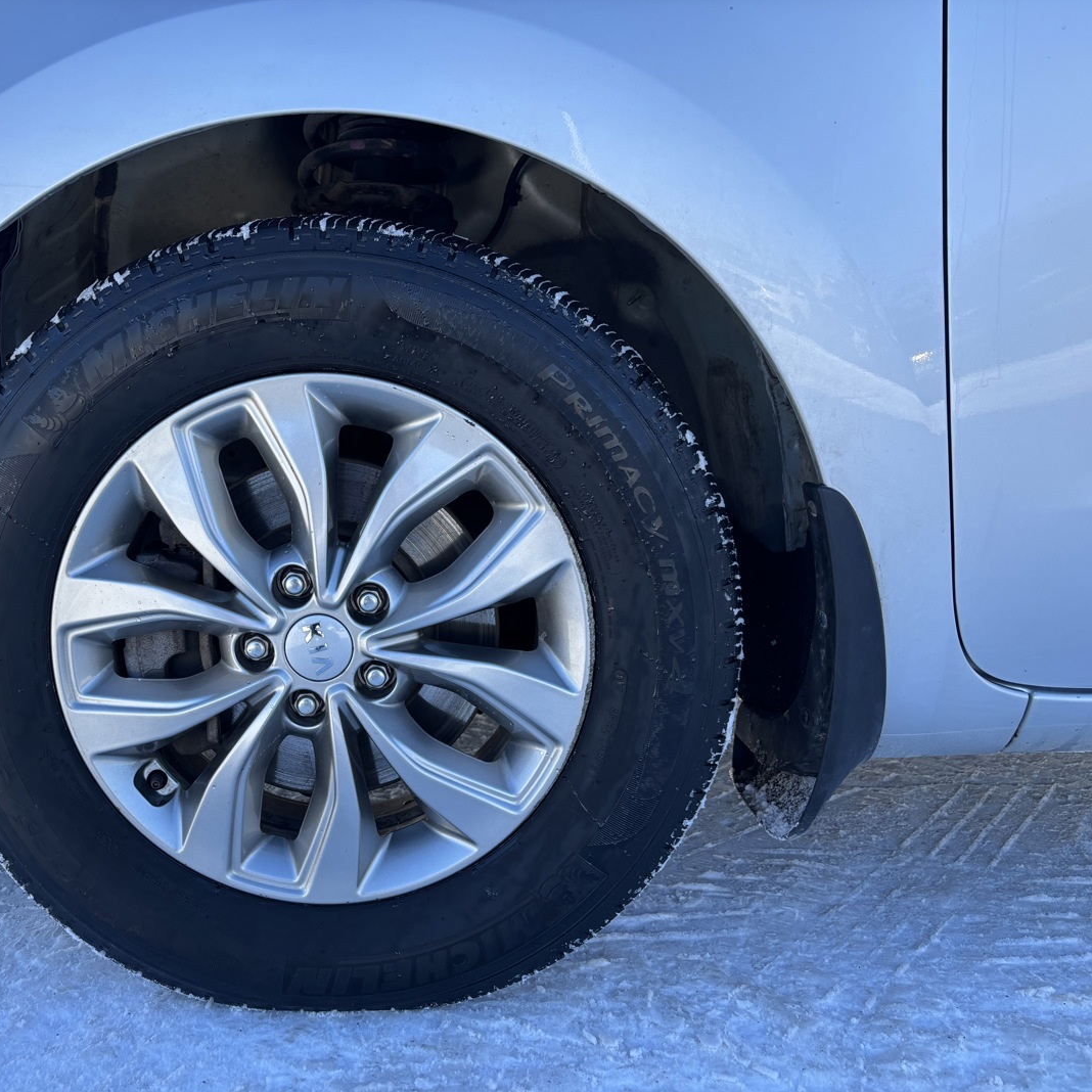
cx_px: 357
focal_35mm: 31
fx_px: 1106
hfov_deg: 51.5
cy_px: 549
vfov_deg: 52.5
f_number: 1.6
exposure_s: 1/961
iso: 50
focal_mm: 5.96
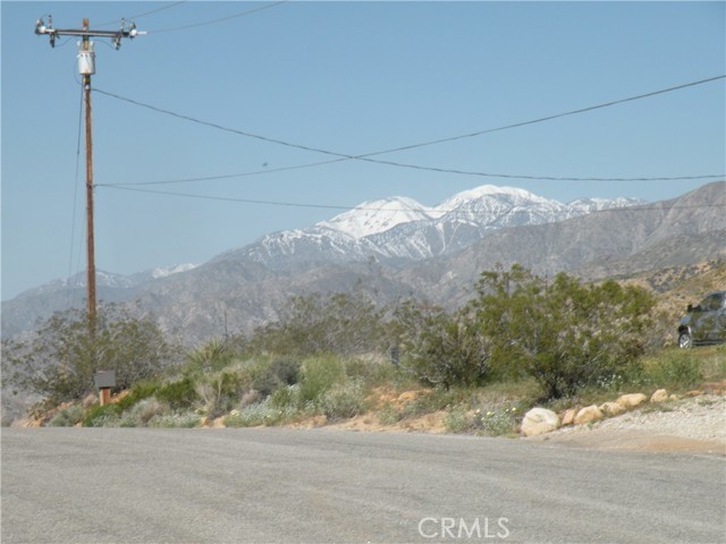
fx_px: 2706
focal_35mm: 129
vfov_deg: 11.5
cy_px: 272
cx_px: 363
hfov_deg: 15.3
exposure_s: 1/271
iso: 64
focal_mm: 22.9
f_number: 8
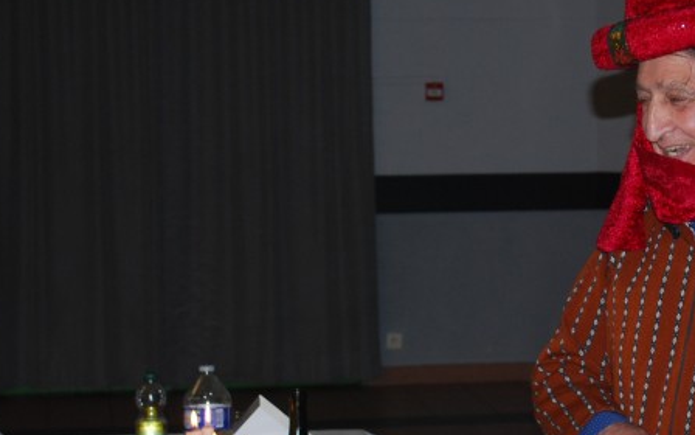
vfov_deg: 11.3
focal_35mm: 116
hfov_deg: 17.9
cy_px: 295
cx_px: 520
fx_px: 2197
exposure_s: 1/60
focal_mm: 38
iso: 320
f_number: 5.3
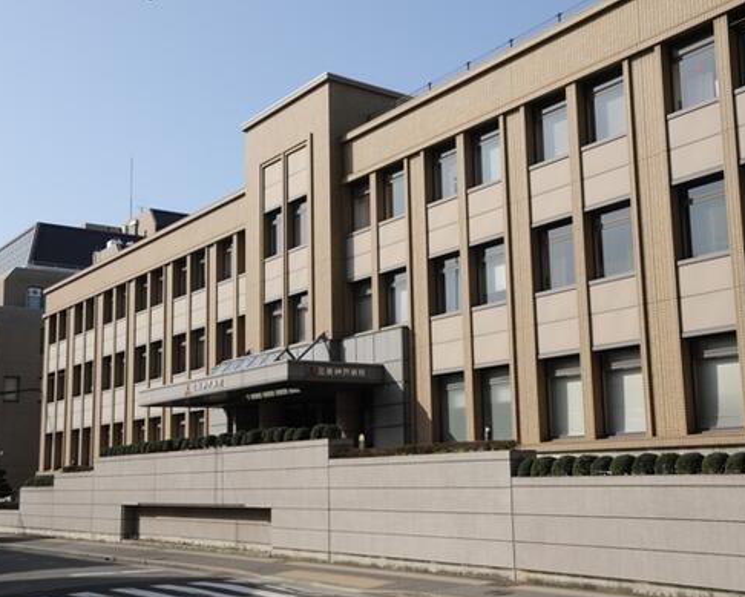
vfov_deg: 34.2
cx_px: 426
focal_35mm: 44
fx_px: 970
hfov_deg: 41.9
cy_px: 305
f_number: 11
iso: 200
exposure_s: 1/400
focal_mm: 38
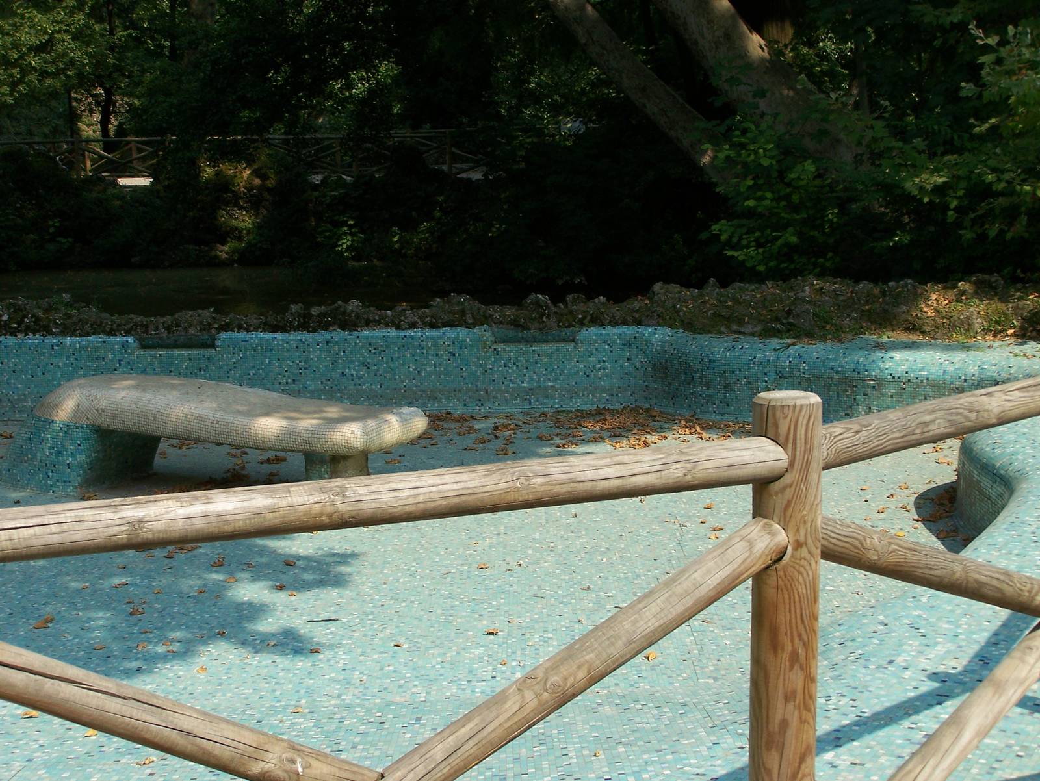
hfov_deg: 32.7
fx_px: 1774
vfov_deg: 24.8
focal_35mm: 59
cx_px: 520
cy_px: 390
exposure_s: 1/640
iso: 80
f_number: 4.5
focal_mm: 9.8
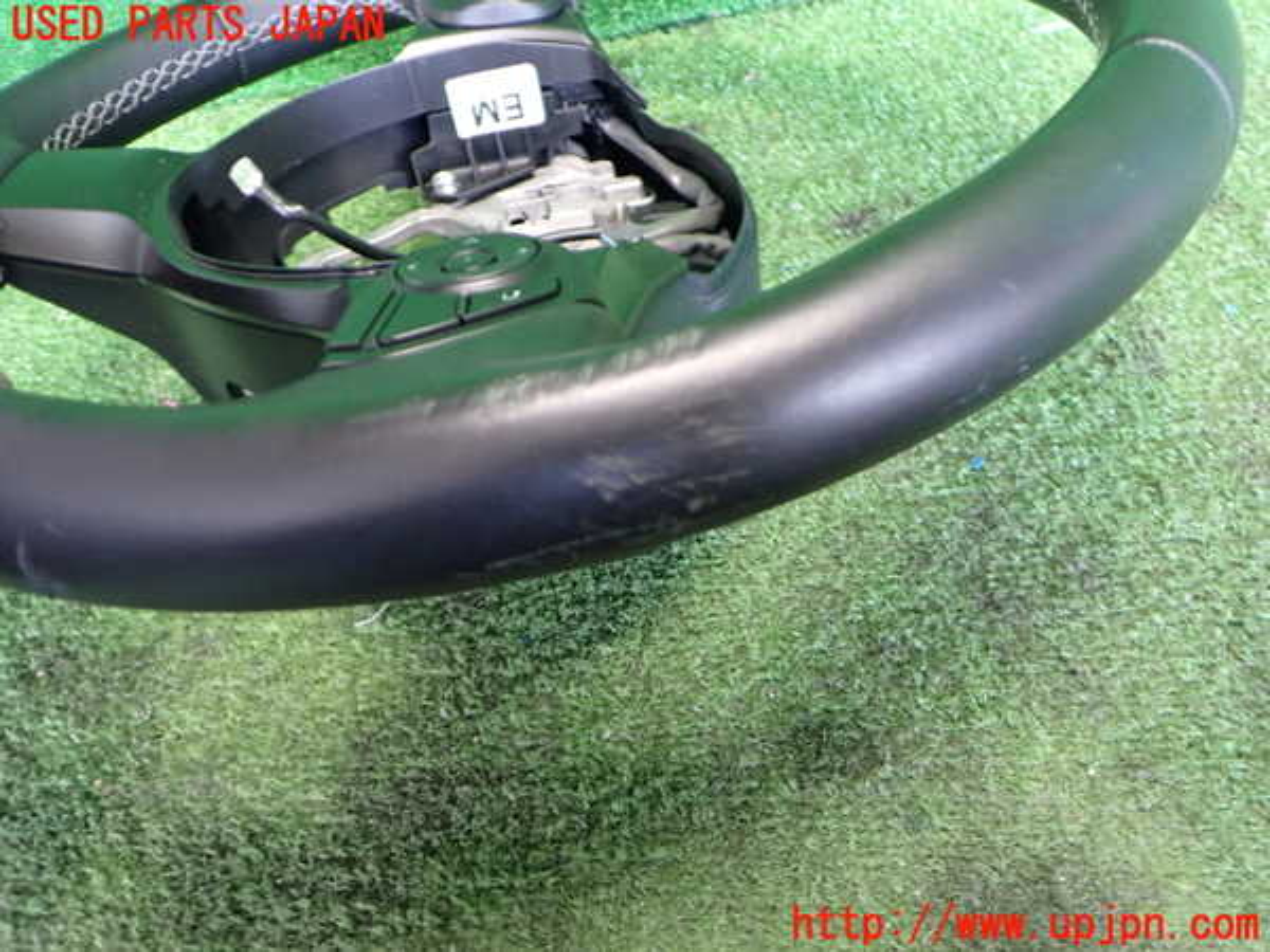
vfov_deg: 46.8
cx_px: 635
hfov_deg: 60.0
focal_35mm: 30
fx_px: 1101
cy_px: 476
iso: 640
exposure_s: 1/30
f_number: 2.3
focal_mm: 5.4
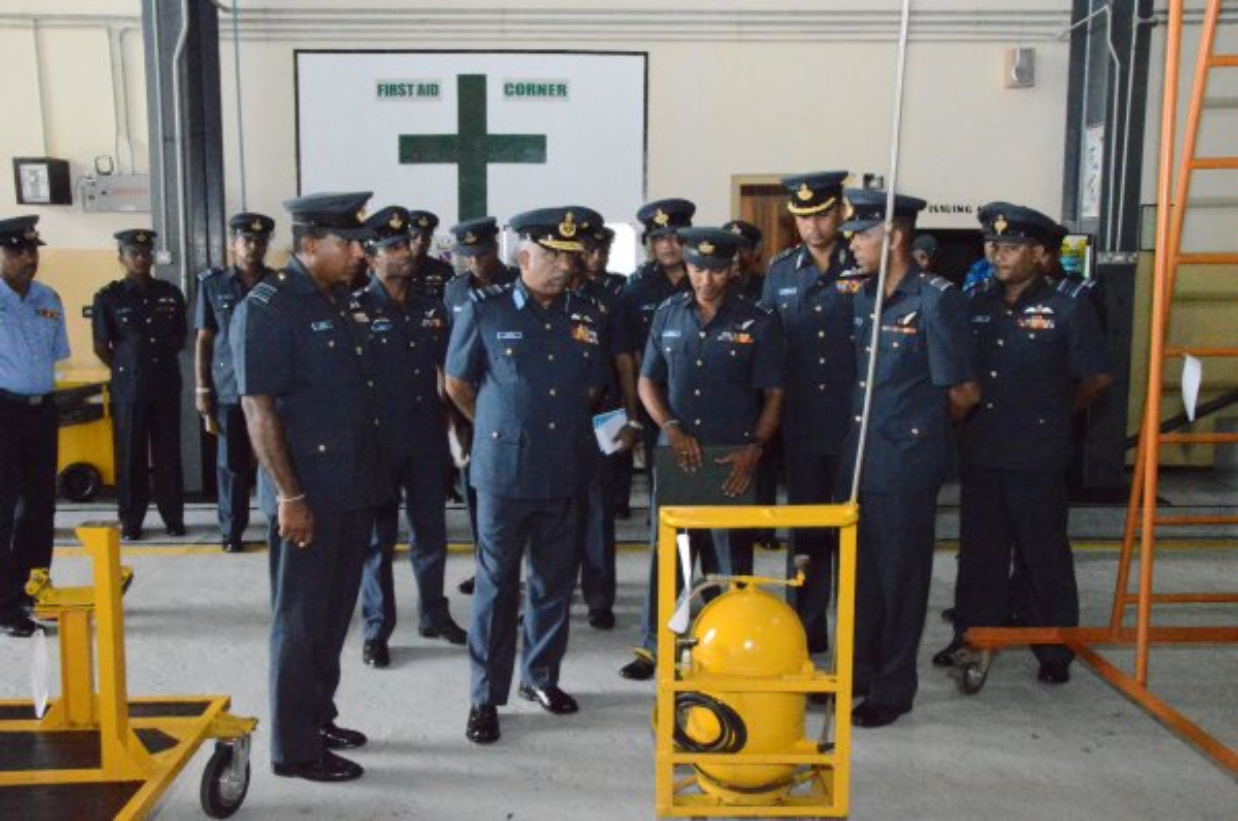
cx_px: 619
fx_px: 1133
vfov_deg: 39.8
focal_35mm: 33
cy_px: 410
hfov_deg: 57.3
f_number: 16
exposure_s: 1/200
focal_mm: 22
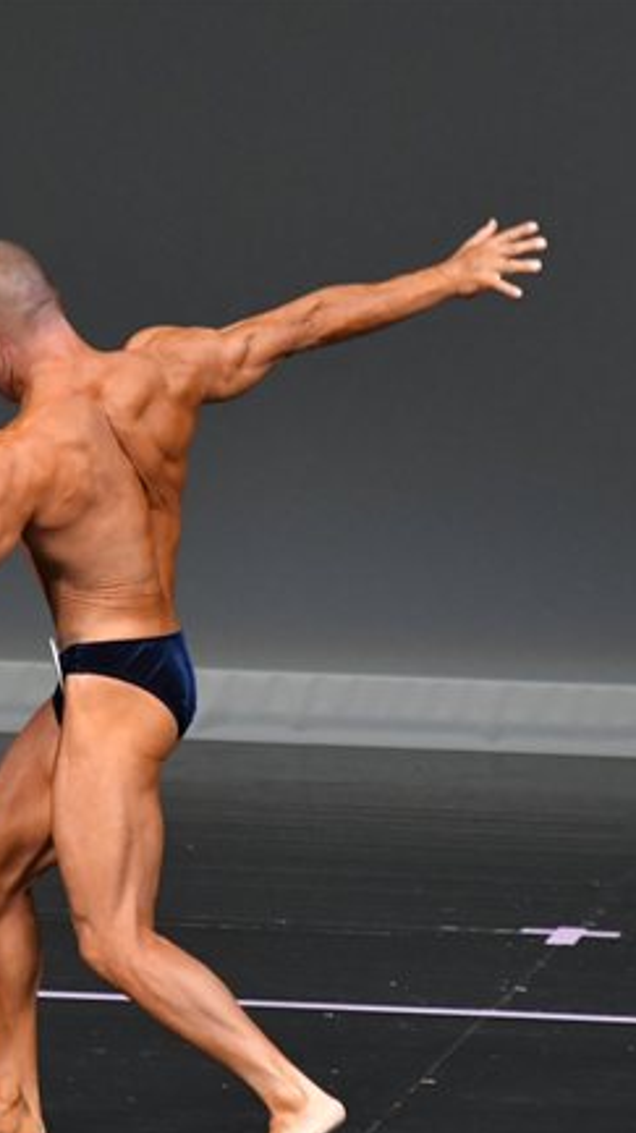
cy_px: 662
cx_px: 190
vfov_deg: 3.7
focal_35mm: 591
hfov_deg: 2.1
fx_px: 17750
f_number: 5.6
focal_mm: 210
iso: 4000
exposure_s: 1/400
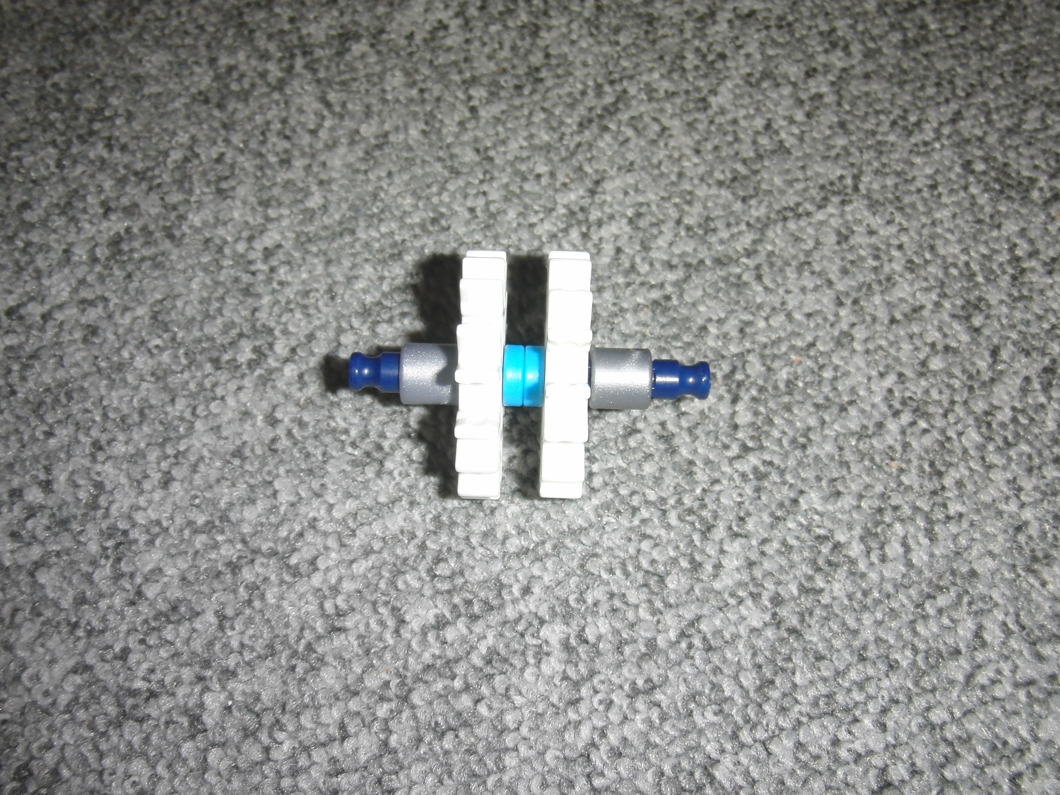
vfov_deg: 37.7
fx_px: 1164
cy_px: 398
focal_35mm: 38
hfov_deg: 49.0
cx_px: 530
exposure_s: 1/40
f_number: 3.9
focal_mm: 6.66
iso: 100
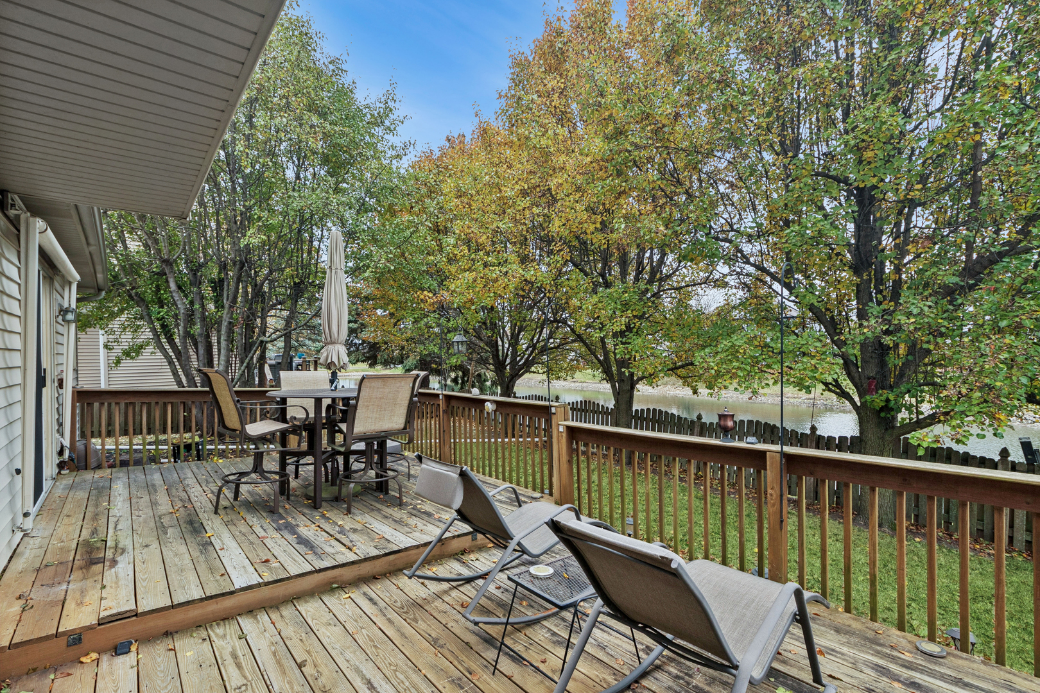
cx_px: 520
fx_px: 433
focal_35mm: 15
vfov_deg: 77.3
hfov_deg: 100.4
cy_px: 346
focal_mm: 10
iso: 250
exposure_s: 1/100
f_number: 8
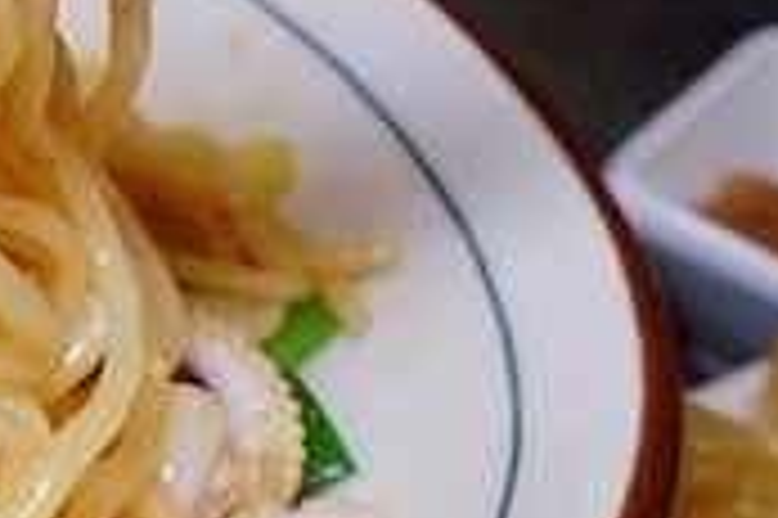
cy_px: 16
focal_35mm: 90
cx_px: -396
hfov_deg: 19.6
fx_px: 1943
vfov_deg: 14.9
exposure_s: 1/80
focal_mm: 8.8
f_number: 3.2
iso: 125
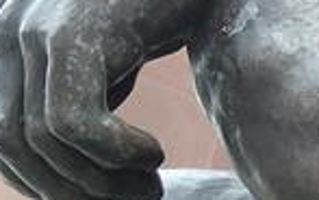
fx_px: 2340
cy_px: 66
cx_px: 595
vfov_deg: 4.9
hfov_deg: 7.5
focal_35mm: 269
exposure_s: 1/60
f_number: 3.5
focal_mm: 7.5
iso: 80
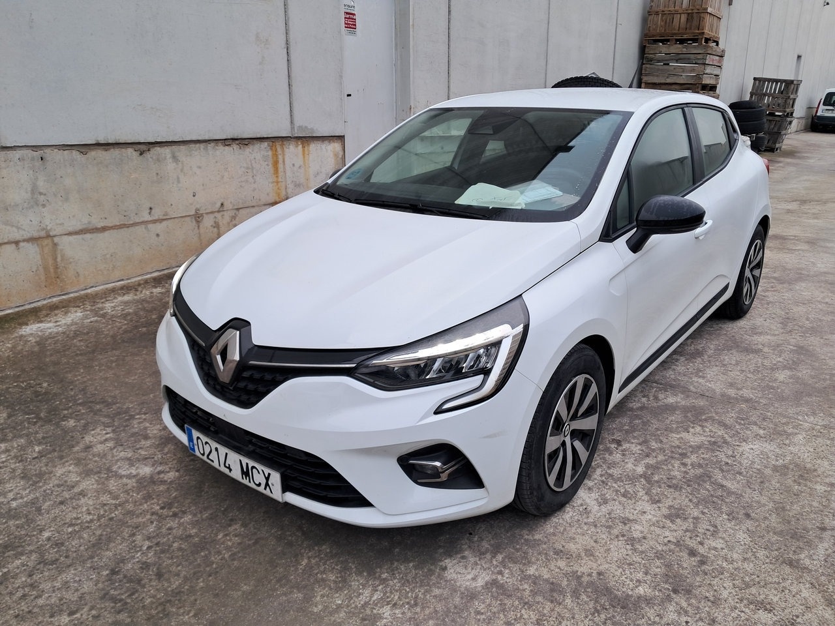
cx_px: 418
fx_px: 651
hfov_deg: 65.3
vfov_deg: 51.4
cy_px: 313
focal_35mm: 27
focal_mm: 4
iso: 50
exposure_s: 1/100
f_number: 1.8
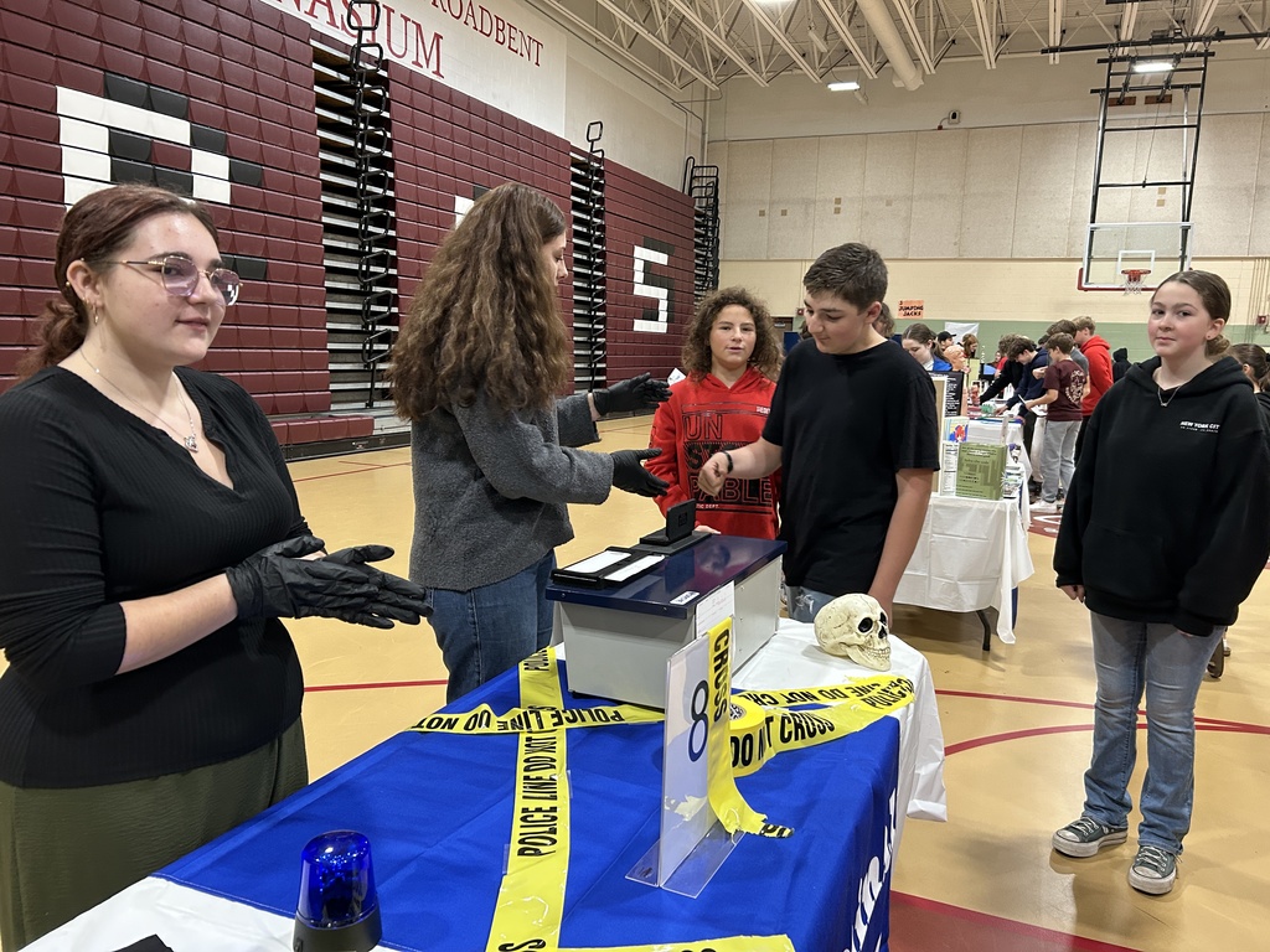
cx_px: 635
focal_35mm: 26
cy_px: 476
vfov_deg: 53.1
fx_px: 954
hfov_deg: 67.3
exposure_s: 1/60
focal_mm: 5.7
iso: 250
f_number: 1.5
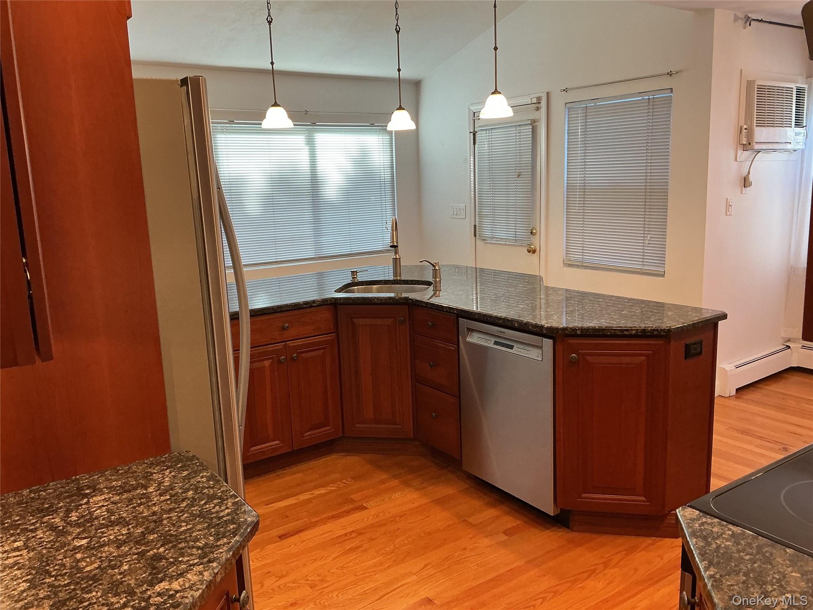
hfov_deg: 61.7
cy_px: 305
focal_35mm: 29
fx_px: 681
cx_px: 406
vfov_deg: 48.2
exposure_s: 1/60
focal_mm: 3
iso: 80
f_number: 1.8
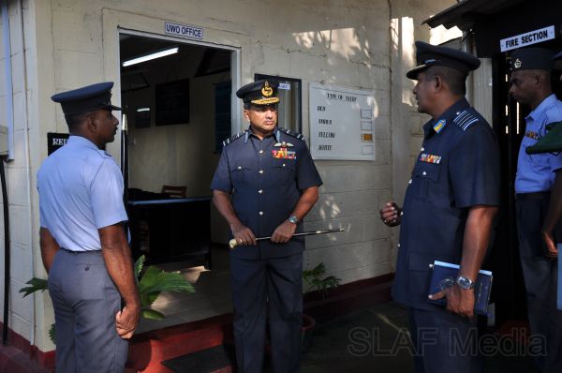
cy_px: 186
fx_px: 561
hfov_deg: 53.2
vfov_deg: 36.8
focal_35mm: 36
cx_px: 281
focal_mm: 24
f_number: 5.6
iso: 200
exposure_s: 1/125
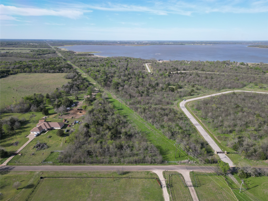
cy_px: 100
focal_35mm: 24
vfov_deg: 56.8
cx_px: 134
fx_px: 186
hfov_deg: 71.6
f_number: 1.7
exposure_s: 1/2500
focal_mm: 6.72
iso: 130
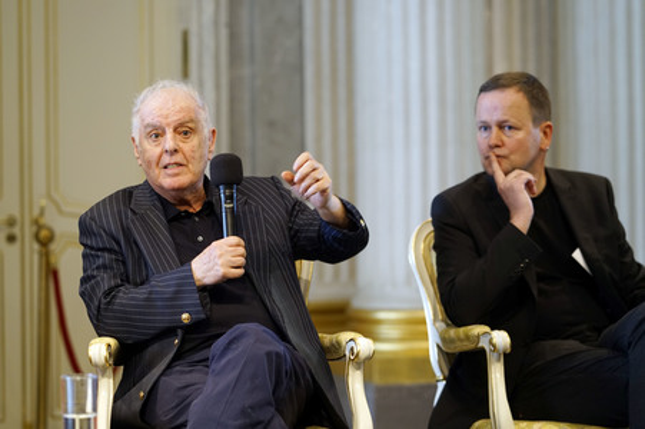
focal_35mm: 85
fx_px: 1522
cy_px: 214
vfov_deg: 16.0
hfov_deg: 23.9
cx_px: 322
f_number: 2.8
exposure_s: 1/125
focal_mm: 85
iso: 1600
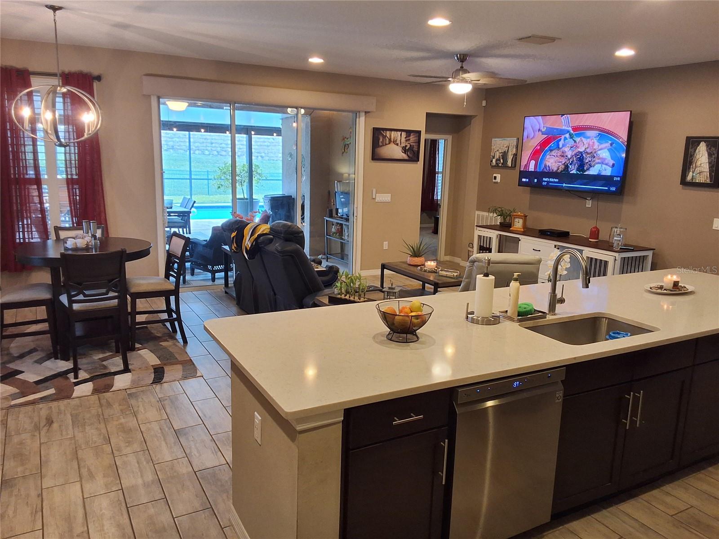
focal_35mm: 28
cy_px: 270
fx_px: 582
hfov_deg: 63.4
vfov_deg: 49.7
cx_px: 360
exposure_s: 1/50
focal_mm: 2.91
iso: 160
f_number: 1.9
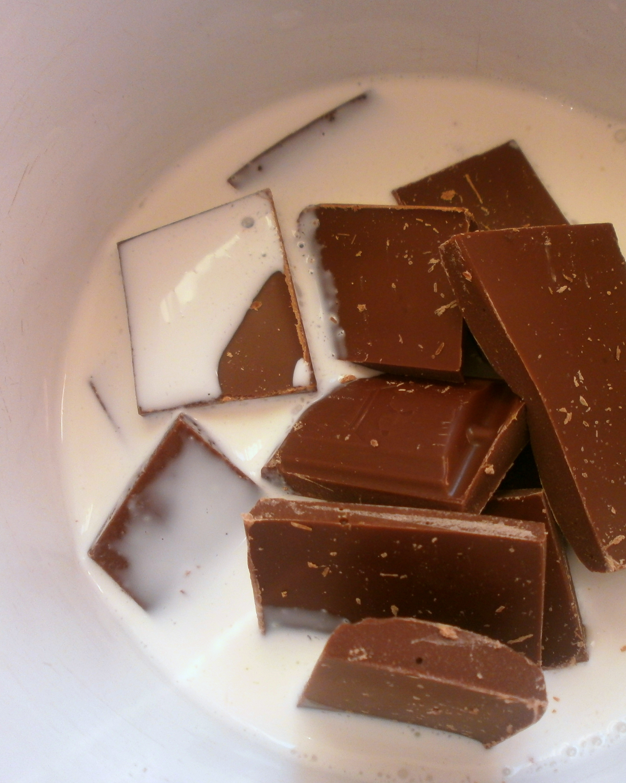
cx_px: 413
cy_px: 387
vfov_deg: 50.3
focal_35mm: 36
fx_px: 834
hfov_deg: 40.7
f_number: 2.9
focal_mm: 4.8
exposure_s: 1/125
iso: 100
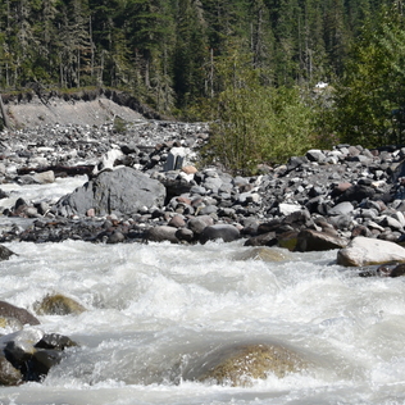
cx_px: 35
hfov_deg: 9.0
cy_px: 99
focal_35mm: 193
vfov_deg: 9.0
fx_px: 2555
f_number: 7.1
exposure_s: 1/500
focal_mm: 56
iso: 100
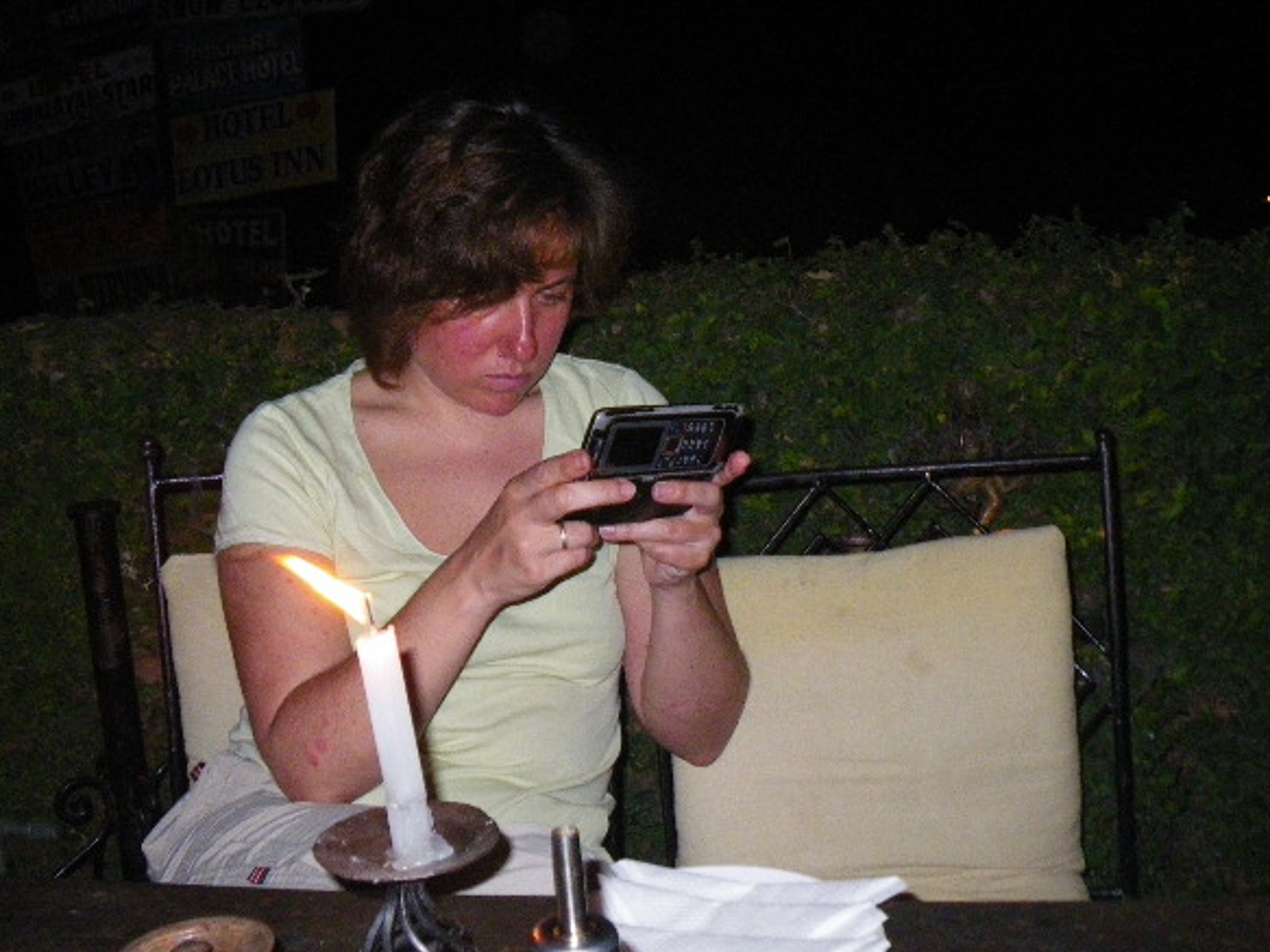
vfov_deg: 35.1
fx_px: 1504
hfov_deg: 45.7
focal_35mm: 41
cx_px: 572
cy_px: 438
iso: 400
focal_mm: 5
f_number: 3.5
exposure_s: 1/50
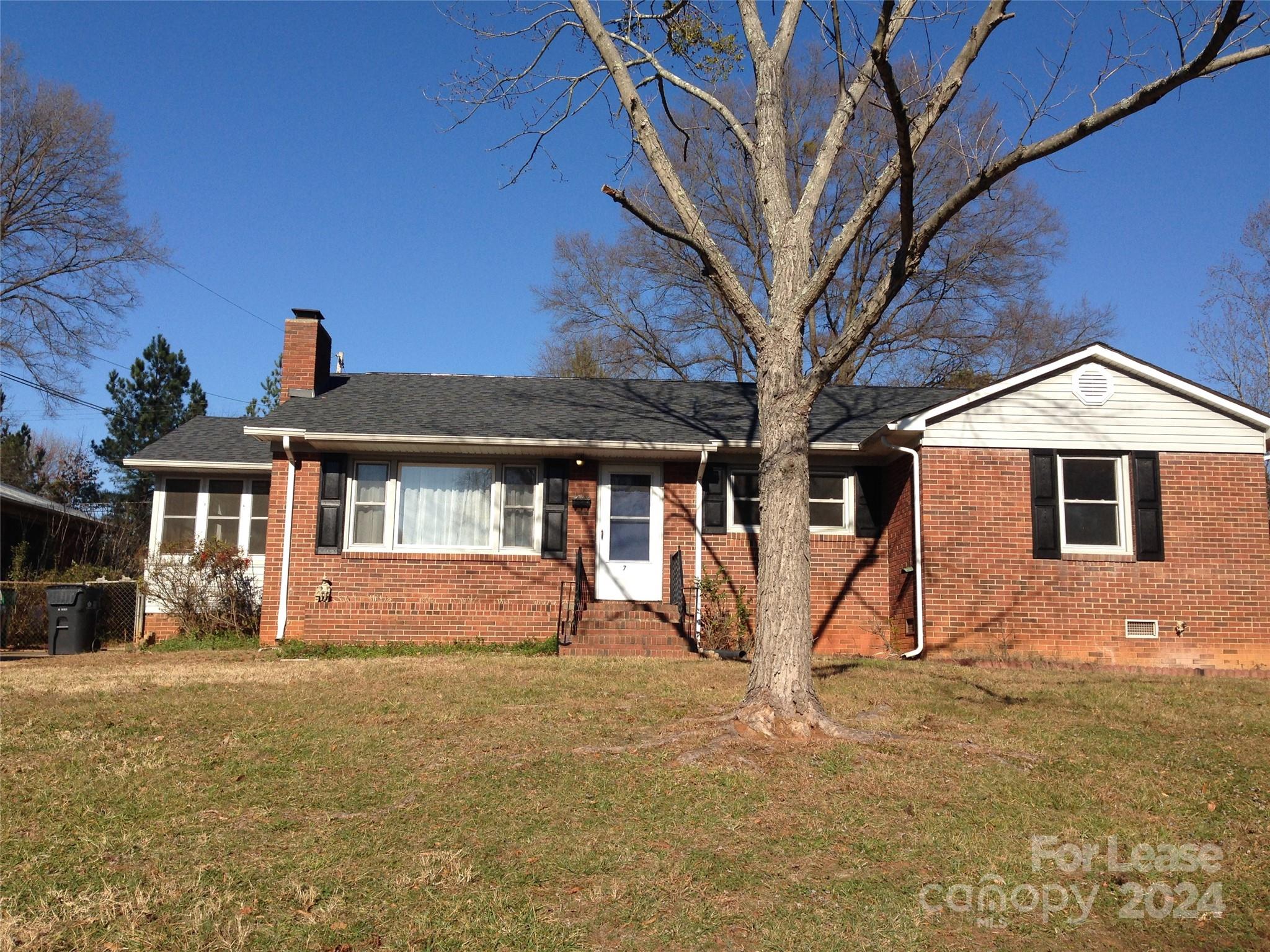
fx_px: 1211
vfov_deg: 42.9
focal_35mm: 33
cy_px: 476
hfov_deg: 55.4
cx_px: 635
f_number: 2.4
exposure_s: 1/1550
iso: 50
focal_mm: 4.12
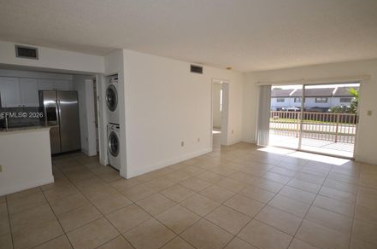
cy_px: 116
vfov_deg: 70.1
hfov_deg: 93.2
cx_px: 174
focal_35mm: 17
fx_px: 178
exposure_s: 1/250
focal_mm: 10
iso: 140
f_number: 4
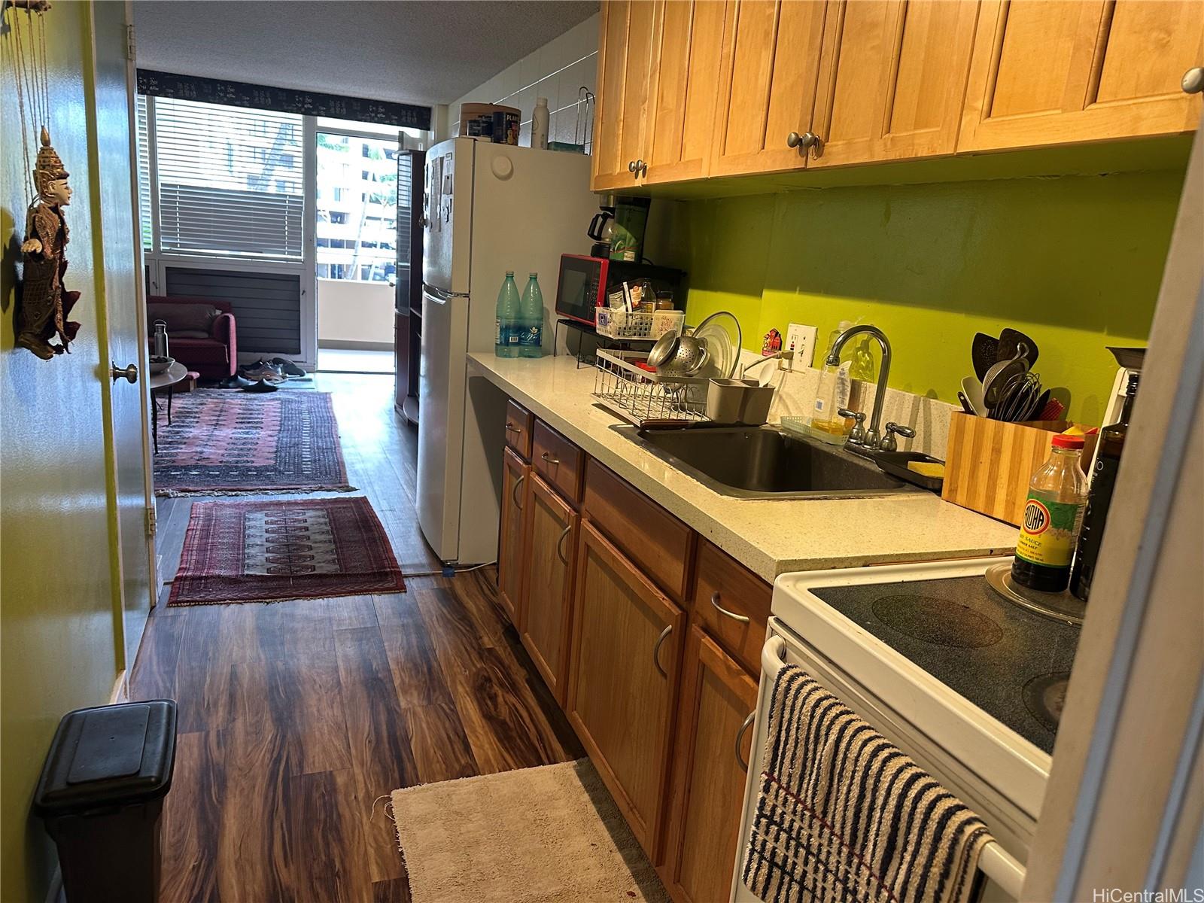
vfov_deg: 56.8
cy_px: 452
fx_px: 835
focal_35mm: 24
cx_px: 602
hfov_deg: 71.6
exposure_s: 1/60
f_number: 1.78
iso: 200
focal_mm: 6.86
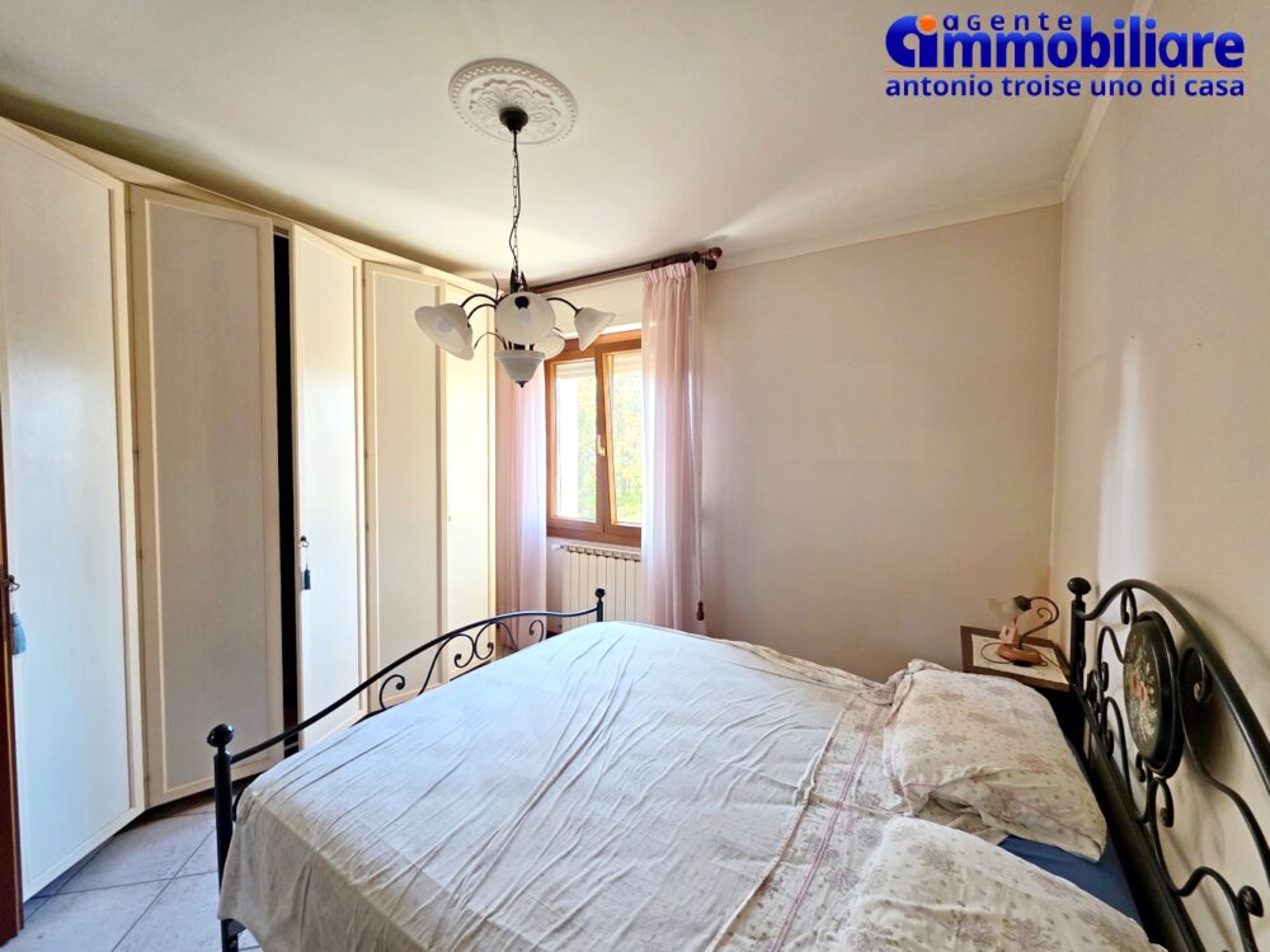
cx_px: 635
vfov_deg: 89.9
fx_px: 477
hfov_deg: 106.2
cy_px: 476
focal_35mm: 13
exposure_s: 1/100
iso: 160
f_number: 1.9
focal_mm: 2.2
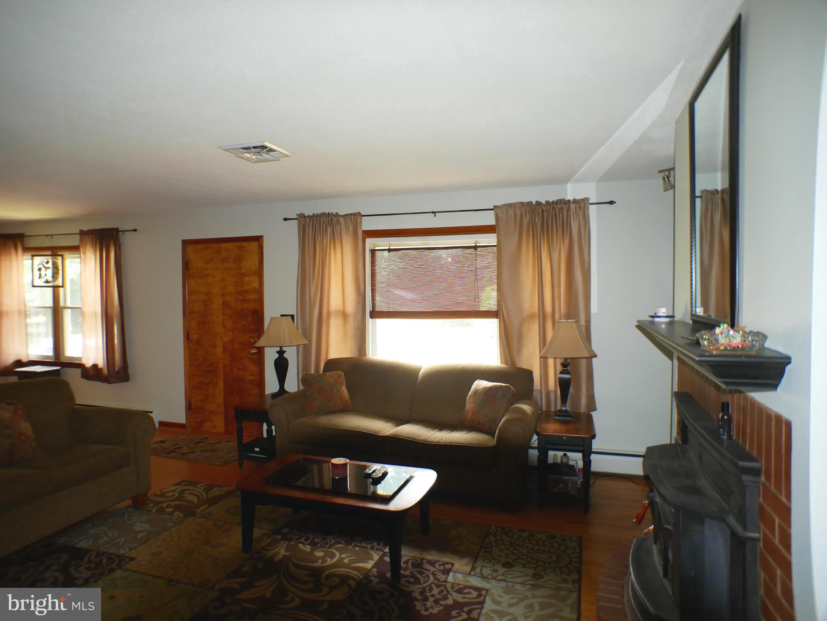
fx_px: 813
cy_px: 310
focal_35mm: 34
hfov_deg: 53.9
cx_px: 414
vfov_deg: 41.8
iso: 800
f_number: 3.8
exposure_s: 1/60
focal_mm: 17
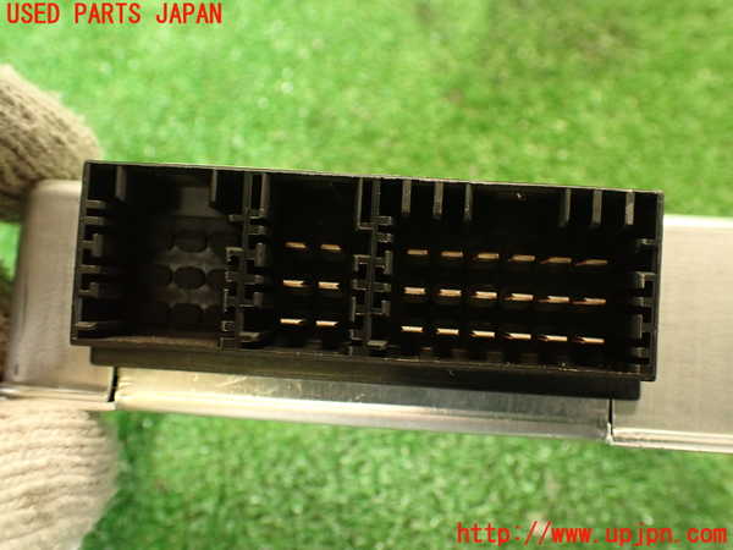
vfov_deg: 44.2
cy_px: 275
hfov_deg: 56.8
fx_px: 678
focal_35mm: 32
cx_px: 366
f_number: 2.4
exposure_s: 1/30
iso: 640
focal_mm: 5.79
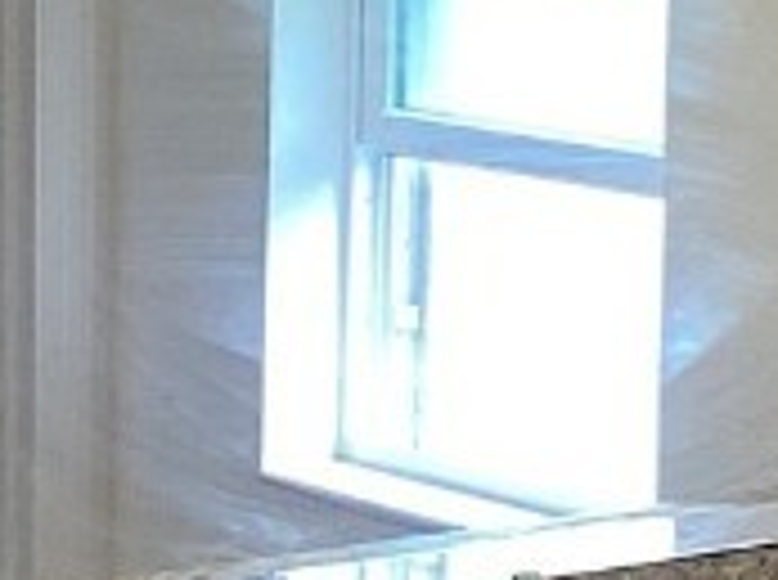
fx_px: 4127
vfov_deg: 8.0
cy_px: 234
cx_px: 756
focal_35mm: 184
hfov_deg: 10.7
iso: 64
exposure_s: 1/60
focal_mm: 3.3
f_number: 2.4
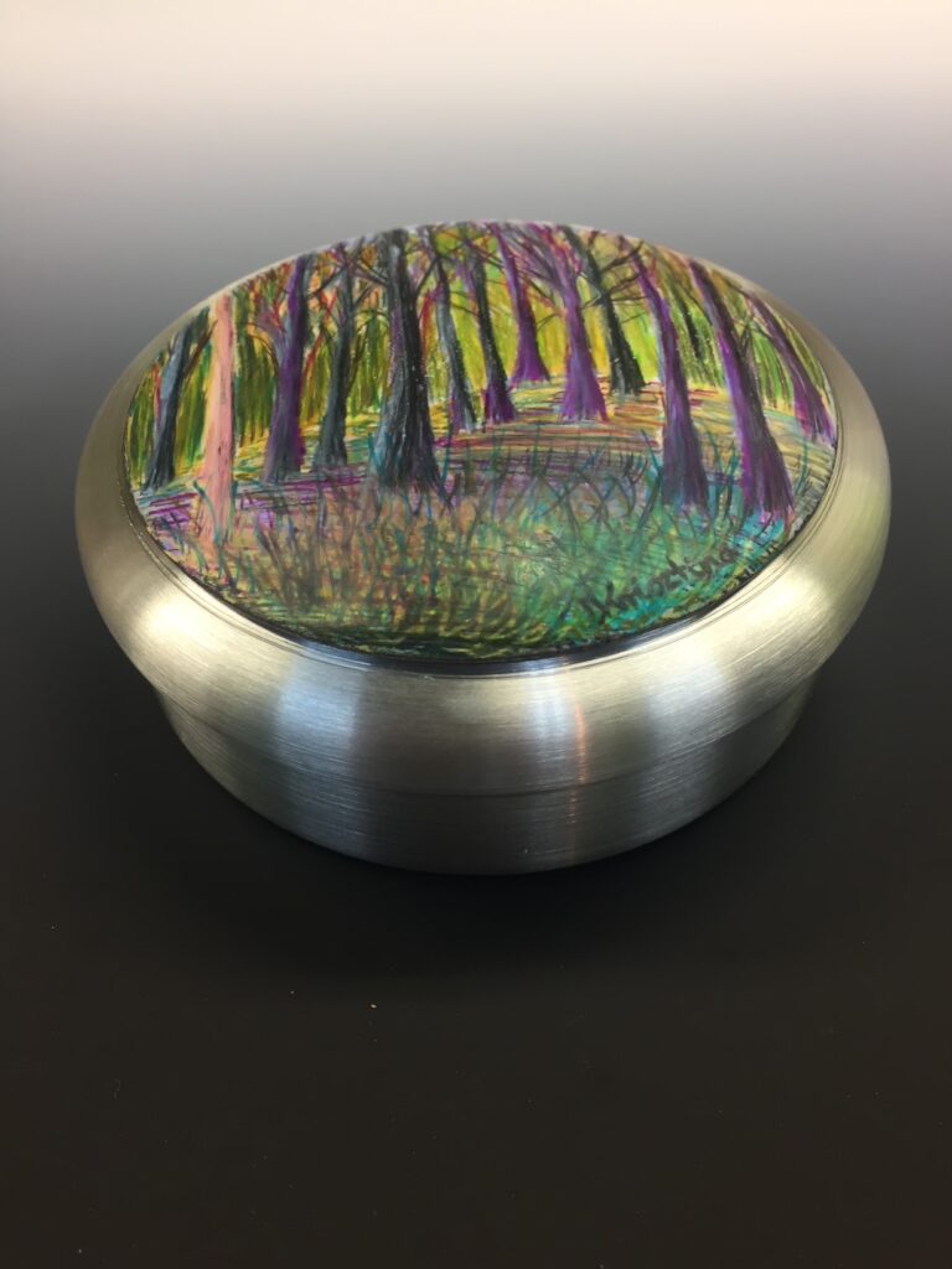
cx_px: 476
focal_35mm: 29
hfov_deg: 48.2
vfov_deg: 61.7
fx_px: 1063
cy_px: 634
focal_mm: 4.15
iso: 32
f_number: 2.2
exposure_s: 1/40
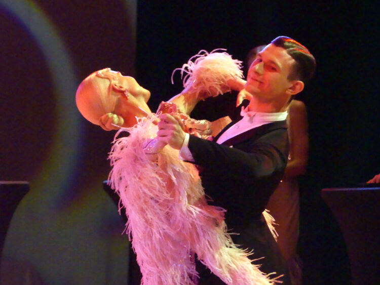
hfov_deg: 4.1
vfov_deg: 3.1
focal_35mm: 485
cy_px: 142
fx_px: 5326
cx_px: 190
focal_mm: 87.3
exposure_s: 1/125
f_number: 4.5
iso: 2500
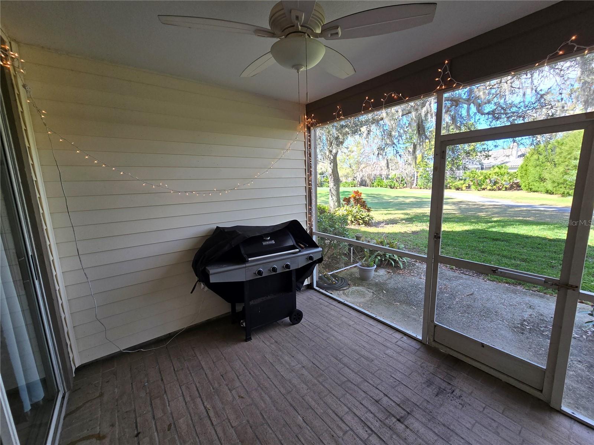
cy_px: 222
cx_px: 297
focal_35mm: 13
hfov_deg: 106.2
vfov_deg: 89.9
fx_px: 223
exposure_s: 1/120
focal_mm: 2.2
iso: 64
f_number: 2.2
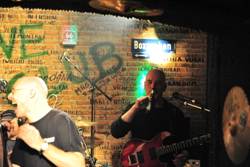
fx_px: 486
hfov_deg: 28.9
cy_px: 84
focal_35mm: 70
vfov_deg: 19.4
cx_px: 125
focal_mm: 70
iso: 6400
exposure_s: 1/100
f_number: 2.8
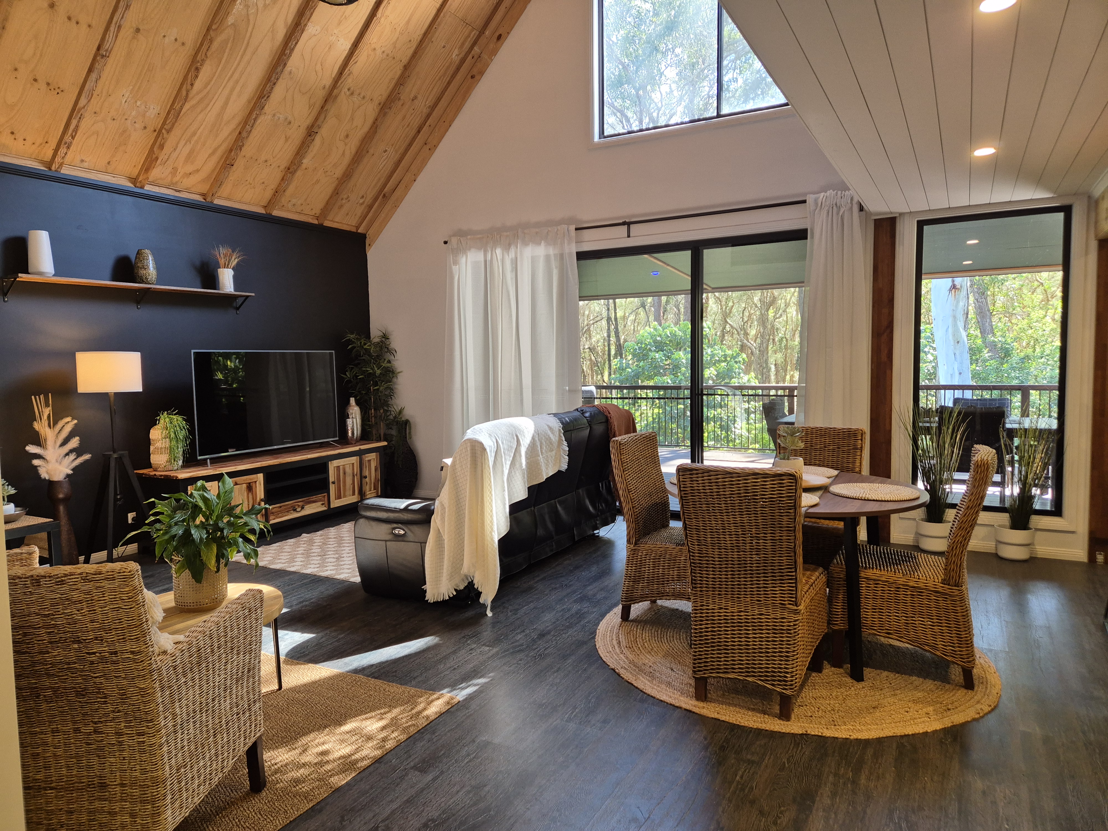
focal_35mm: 23
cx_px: 554
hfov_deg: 73.9
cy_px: 416
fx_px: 736
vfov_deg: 58.9
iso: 160
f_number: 1.8
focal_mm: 5.4
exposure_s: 1/100
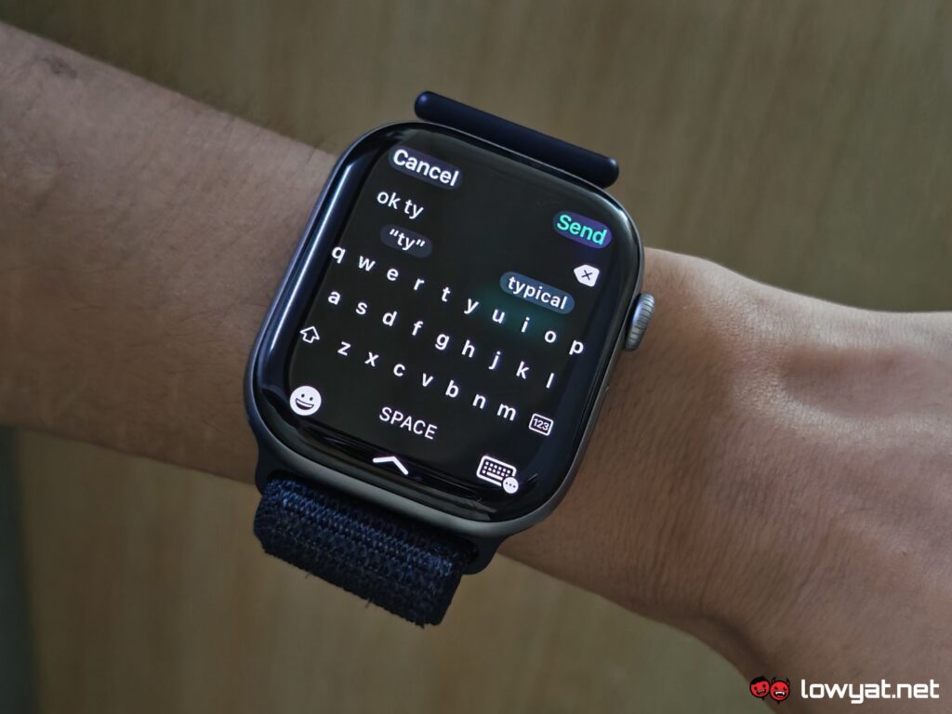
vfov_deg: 31.5
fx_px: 1265
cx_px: 476
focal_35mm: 46
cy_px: 357
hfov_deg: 41.2
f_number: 1.6
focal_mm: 5.4
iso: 320
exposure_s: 1/33
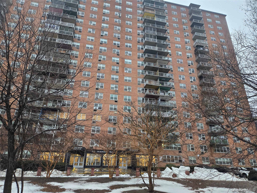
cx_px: 128
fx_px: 171
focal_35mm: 23
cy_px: 96
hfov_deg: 73.9
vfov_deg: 58.9
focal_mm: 5.4
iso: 160
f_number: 1.8
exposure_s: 1/180
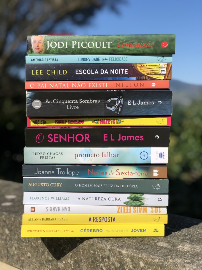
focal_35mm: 57
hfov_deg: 25.7
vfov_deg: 33.8
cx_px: 101
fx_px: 443
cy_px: 135
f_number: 2.8
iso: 20
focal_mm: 6.6
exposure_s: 1/1143
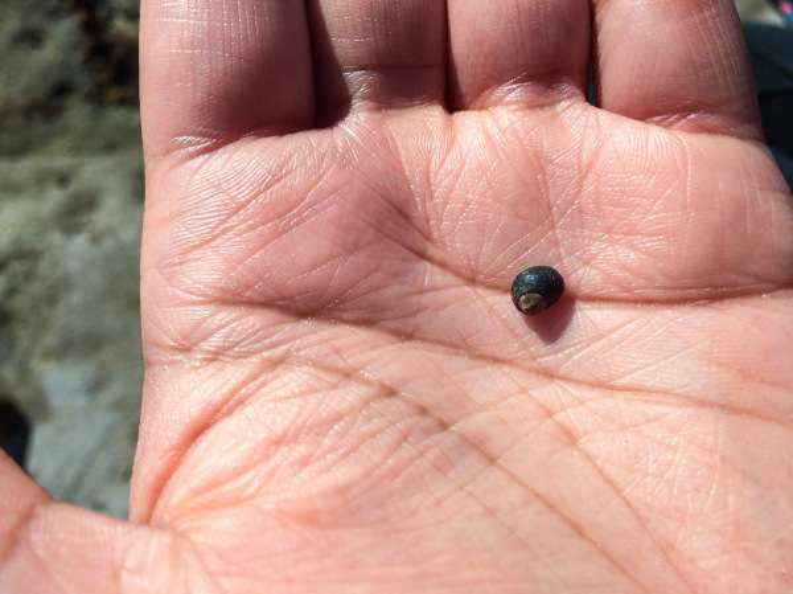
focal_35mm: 29
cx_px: 396
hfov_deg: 61.7
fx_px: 664
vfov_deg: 48.2
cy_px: 297
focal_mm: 4.15
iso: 32
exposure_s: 1/3165
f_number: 2.2
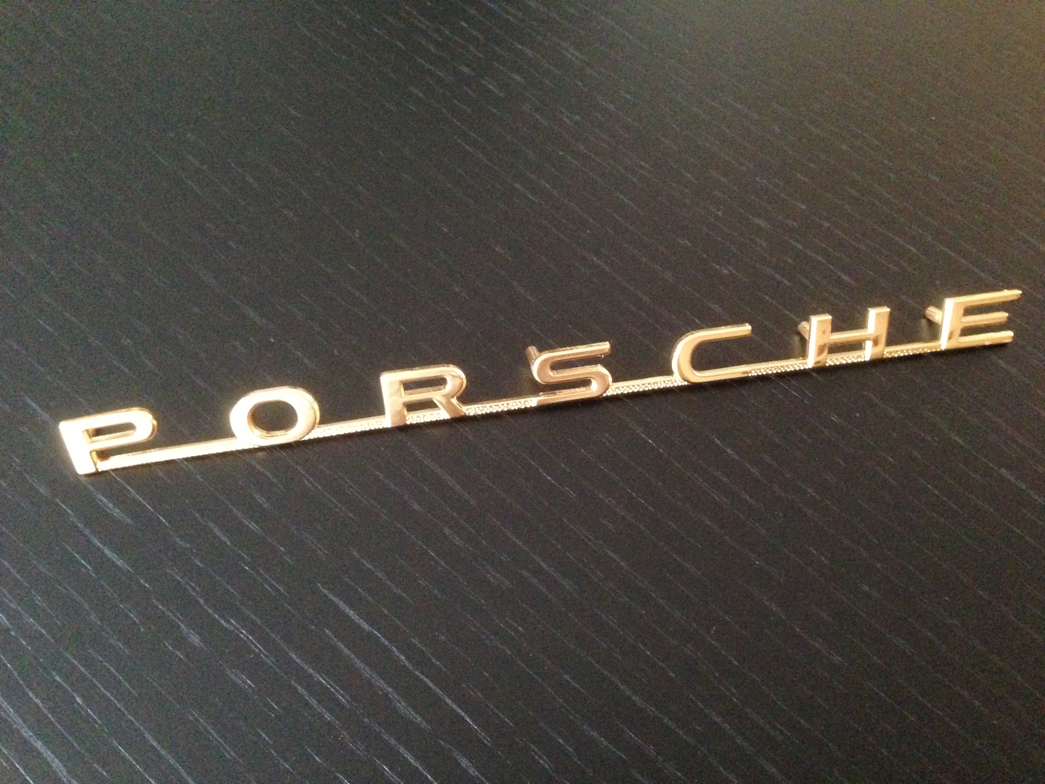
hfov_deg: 55.4
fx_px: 996
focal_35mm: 33
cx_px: 522
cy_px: 392
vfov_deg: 42.9
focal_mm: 4.12
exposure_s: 1/15
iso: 800
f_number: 2.4
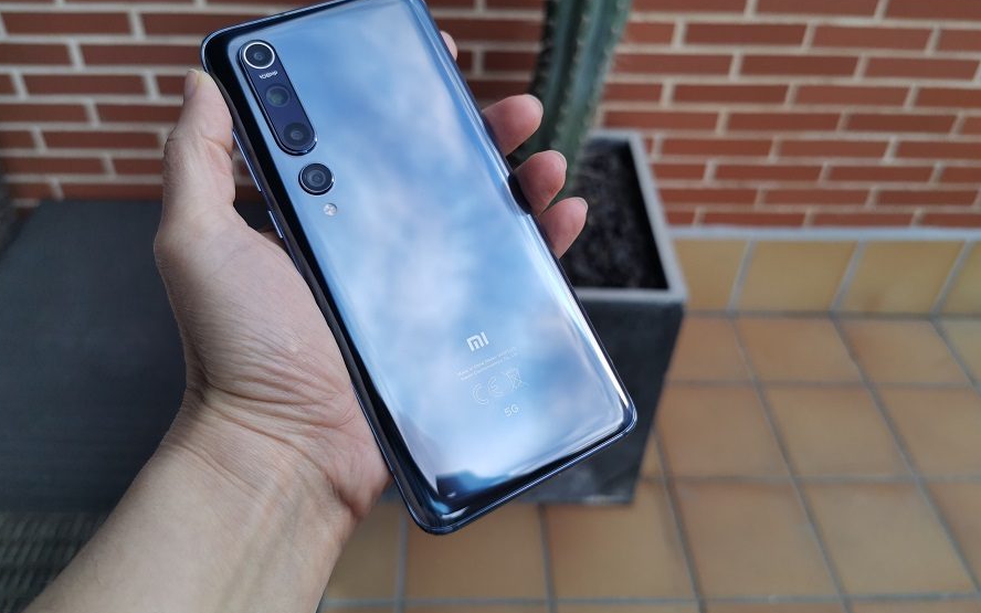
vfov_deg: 43.1
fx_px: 775
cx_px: 489
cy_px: 278
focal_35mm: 29
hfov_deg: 64.6
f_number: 1.6
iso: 50
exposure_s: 1/672
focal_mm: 5.56
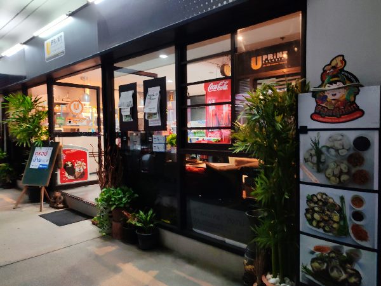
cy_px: 143
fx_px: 297
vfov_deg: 51.4
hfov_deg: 65.3
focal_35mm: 27
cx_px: 190
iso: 1000
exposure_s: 1/50
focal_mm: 6.12
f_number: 16
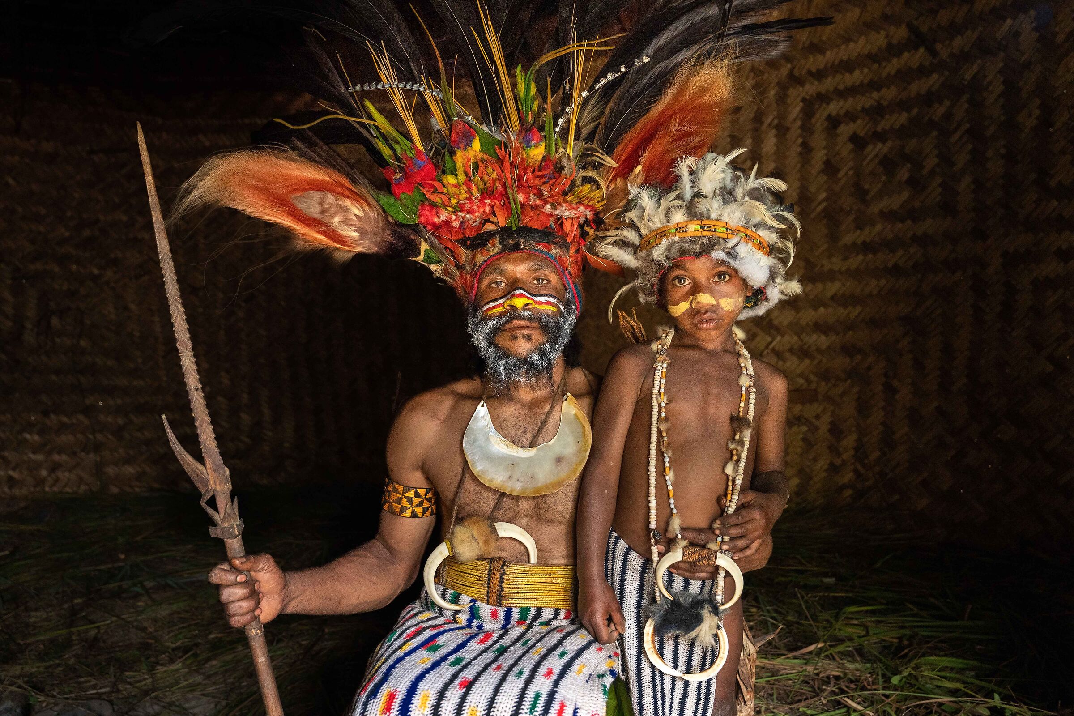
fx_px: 776
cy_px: 358
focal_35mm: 26
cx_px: 537
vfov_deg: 49.6
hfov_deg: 69.4
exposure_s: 1/100
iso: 1600
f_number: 4
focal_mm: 26
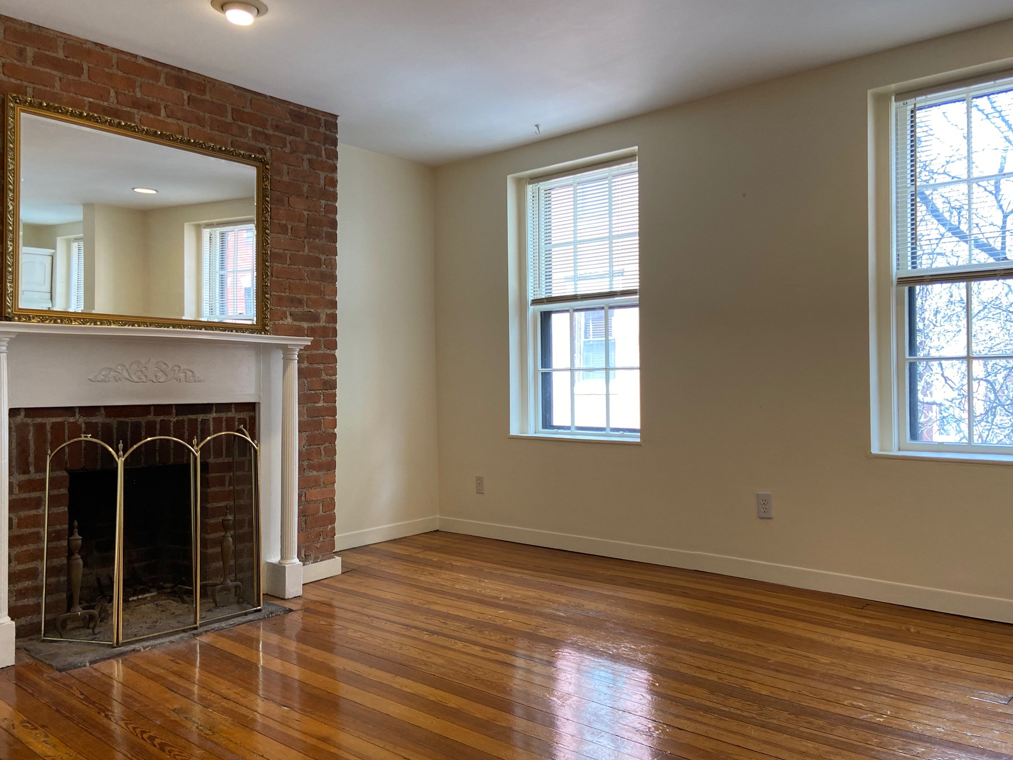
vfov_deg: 48.2
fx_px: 849
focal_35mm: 29
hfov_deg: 61.6
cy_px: 380
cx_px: 489
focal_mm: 4.25
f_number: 1.8
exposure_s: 1/120
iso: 125
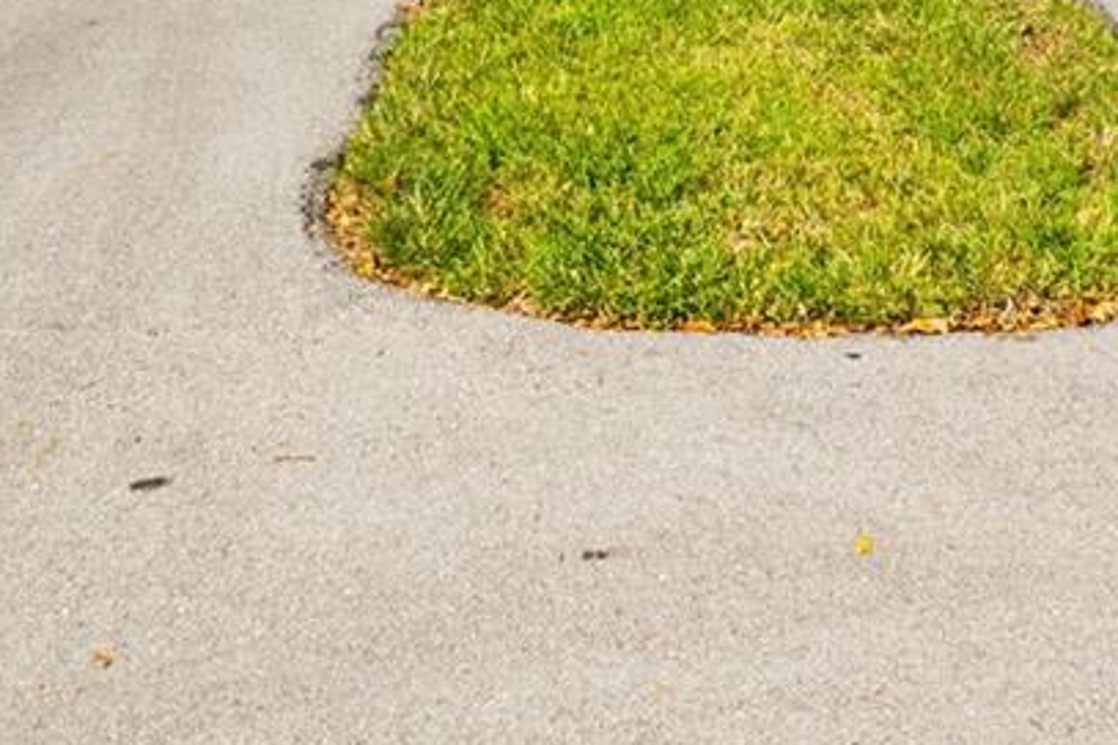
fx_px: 1831
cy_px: -467
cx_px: 635
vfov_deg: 19.2
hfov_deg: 33.9
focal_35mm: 59
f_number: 9
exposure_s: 1/50
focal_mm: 10
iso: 100
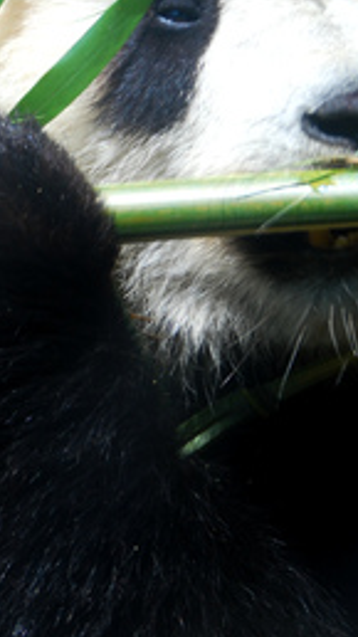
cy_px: 183
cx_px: -165
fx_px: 5927
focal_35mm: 351
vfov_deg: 6.1
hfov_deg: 3.4
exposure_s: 1/60
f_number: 5.3
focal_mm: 90
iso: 100
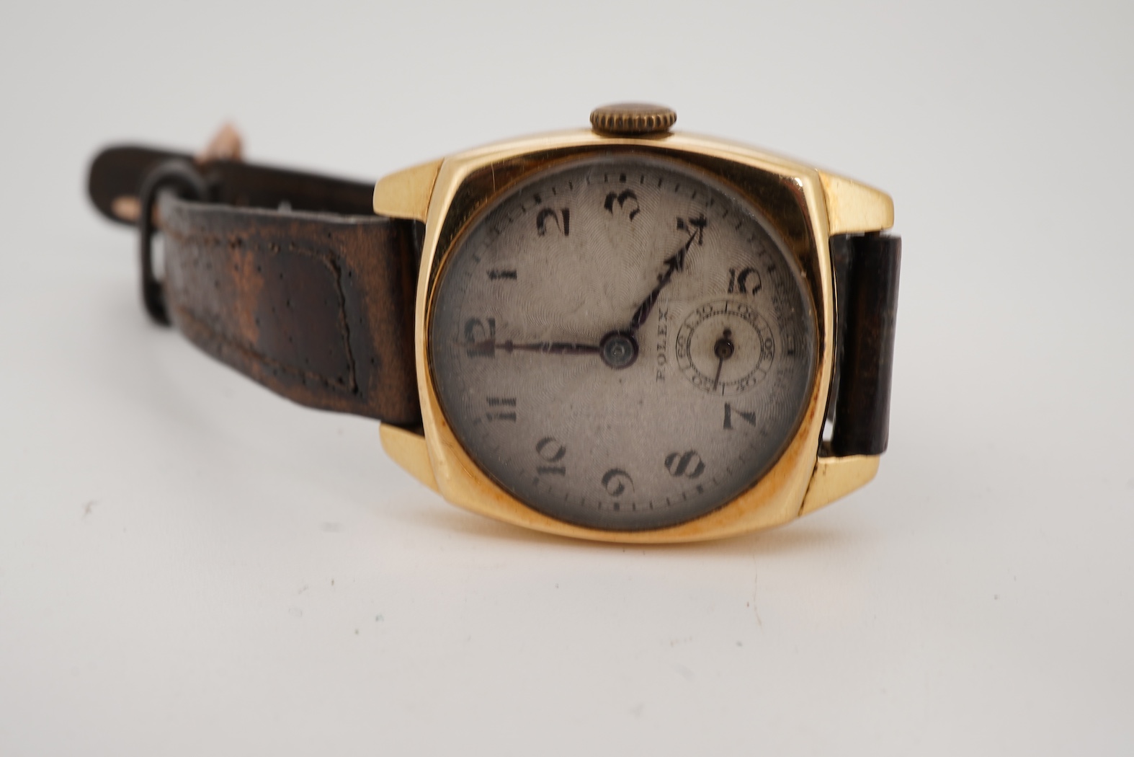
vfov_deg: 29.9
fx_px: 1418
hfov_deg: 43.6
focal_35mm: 45
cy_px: 378
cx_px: 567
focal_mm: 30
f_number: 22
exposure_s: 1/160
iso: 160
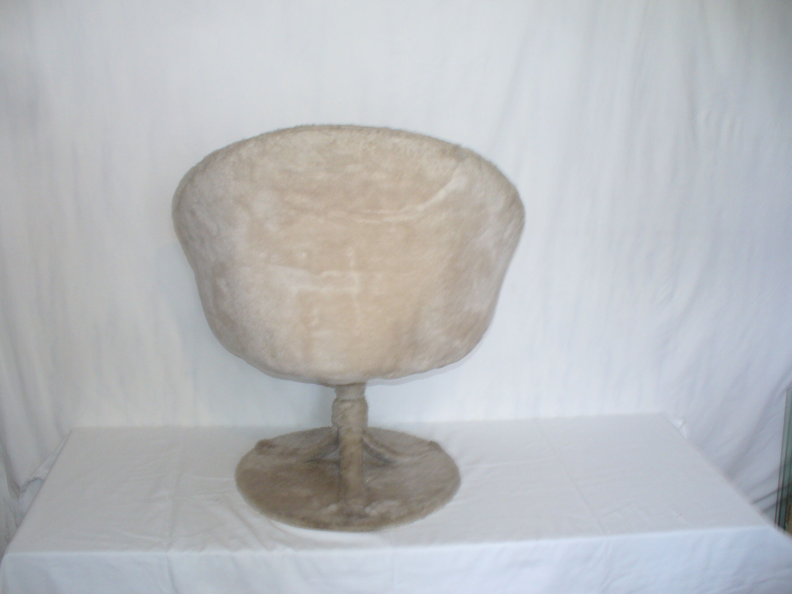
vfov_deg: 38.7
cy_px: 297
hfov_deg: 50.1
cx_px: 396
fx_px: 847
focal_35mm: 37
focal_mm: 6.1
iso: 100
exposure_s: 1/8
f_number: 2.8
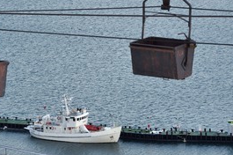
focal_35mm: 262
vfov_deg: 5.2
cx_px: 88
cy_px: 83
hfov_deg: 7.9
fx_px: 1694
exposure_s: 1/50
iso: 200
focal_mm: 165
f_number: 7.1
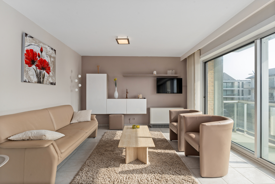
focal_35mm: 16
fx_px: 122
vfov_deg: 73.7
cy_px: 92
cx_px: 138
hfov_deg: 96.7
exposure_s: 1/30
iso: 320
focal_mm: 16
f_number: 11
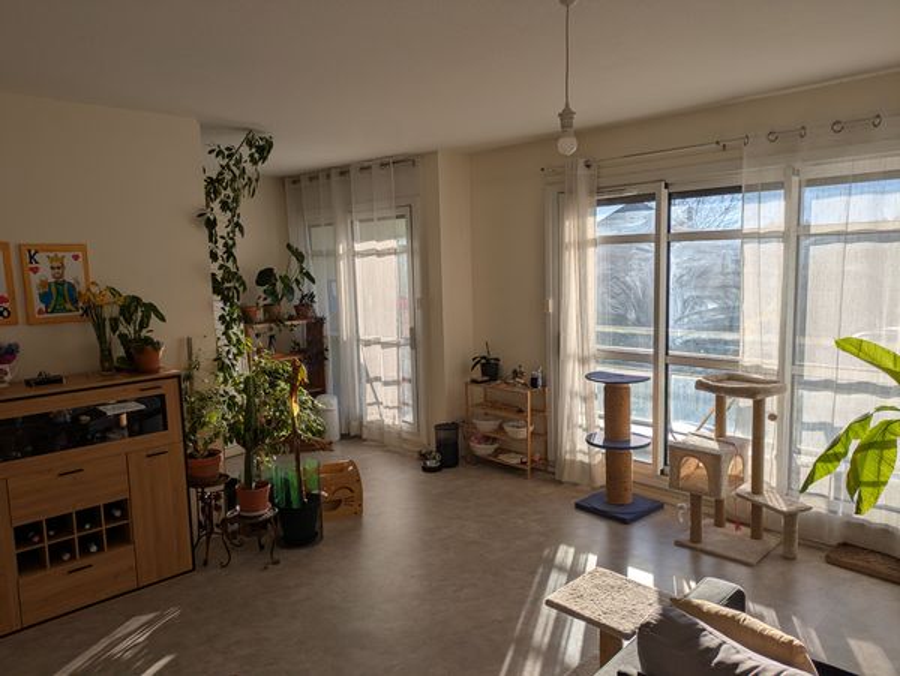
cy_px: 338
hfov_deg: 69.3
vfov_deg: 54.9
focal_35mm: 25
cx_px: 450
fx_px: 651
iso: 42
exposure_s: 1/1316
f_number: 1.89
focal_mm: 5.43
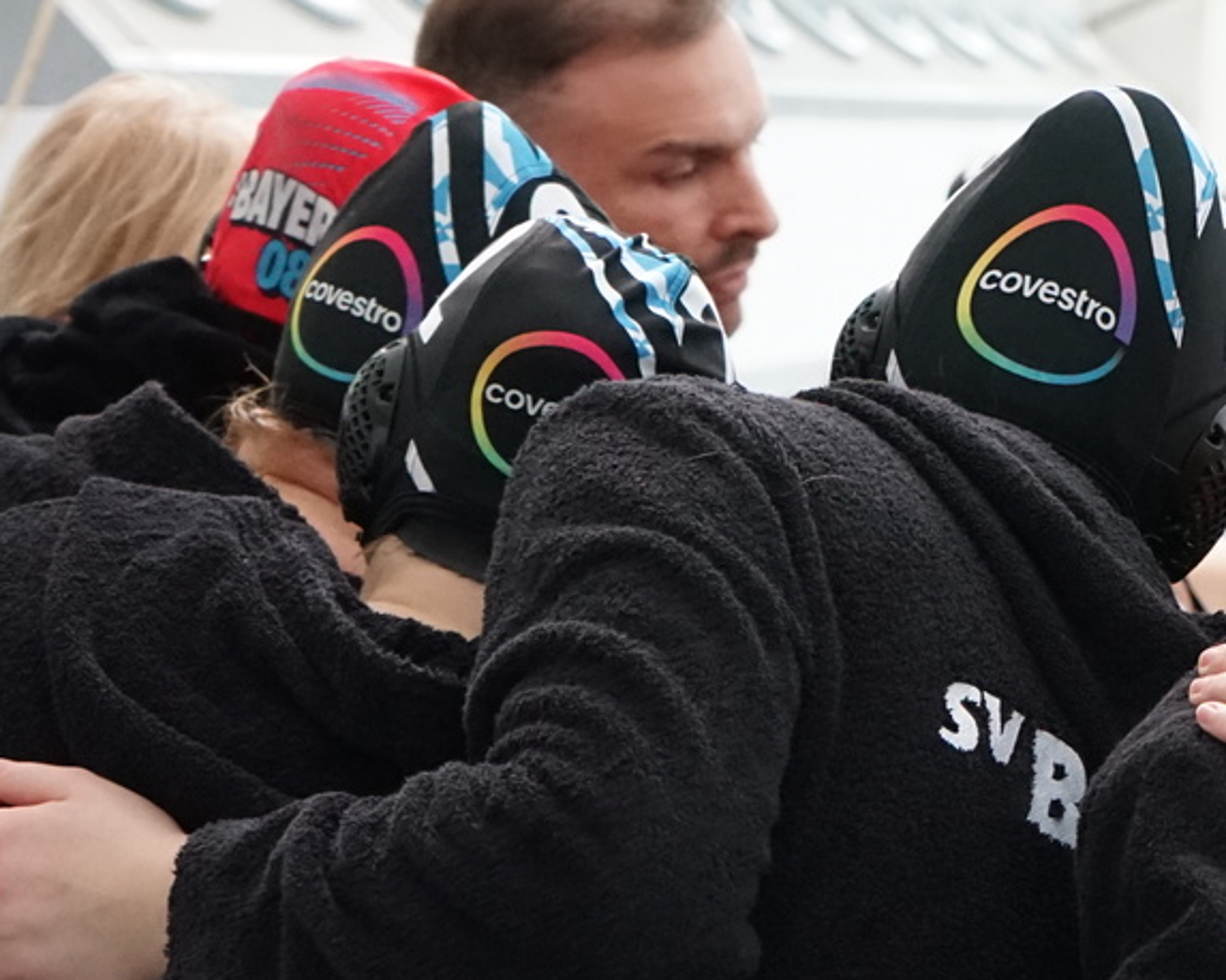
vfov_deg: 9.1
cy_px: 693
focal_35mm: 170
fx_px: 6166
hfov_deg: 11.3
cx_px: 1136
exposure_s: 1/125
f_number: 5.6
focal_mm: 70
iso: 6400
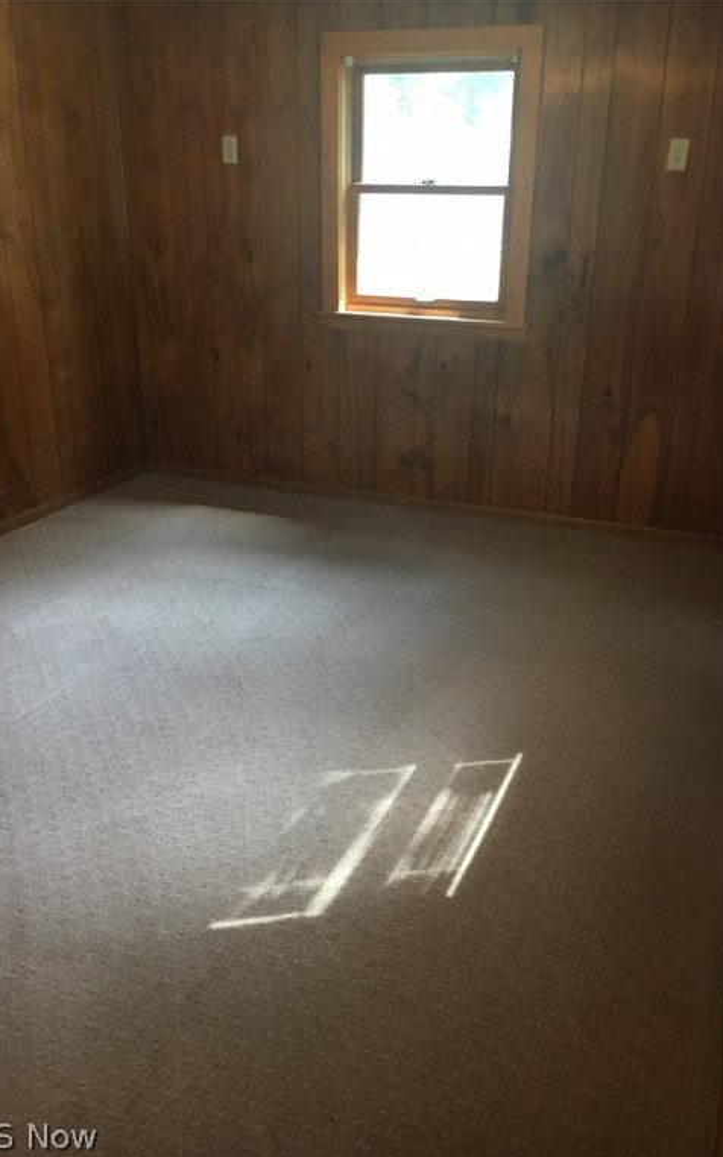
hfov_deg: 40.6
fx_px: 978
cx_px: 377
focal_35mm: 31
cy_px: 578
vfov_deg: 61.2
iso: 125
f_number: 2.2
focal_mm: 4.15
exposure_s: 1/30
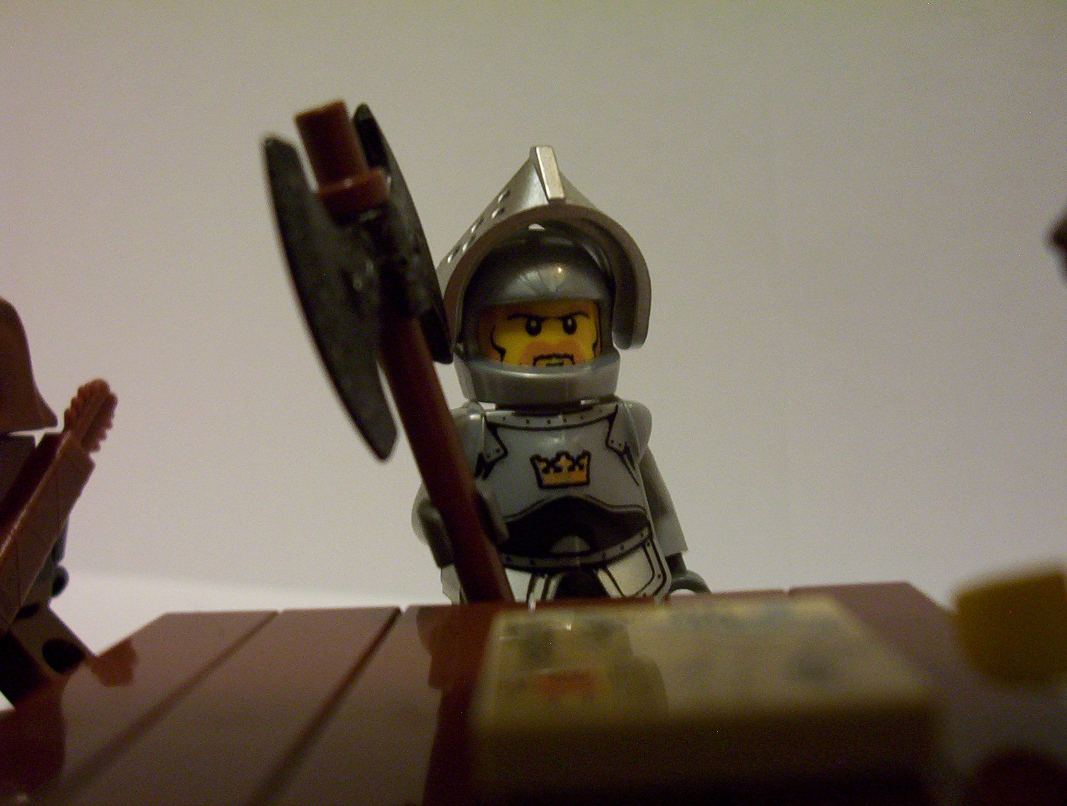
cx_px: 534
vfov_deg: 33.7
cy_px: 403
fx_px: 1329
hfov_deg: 43.8
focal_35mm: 43
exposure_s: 1/8.05
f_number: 2.73
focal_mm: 5.77
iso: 200
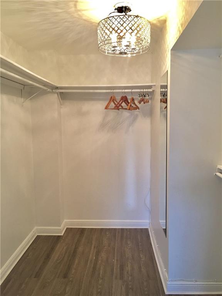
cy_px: 148
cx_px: 111
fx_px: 248
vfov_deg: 61.7
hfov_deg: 48.2
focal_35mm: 29
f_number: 2.2
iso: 32
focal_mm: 4.15
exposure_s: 1/15
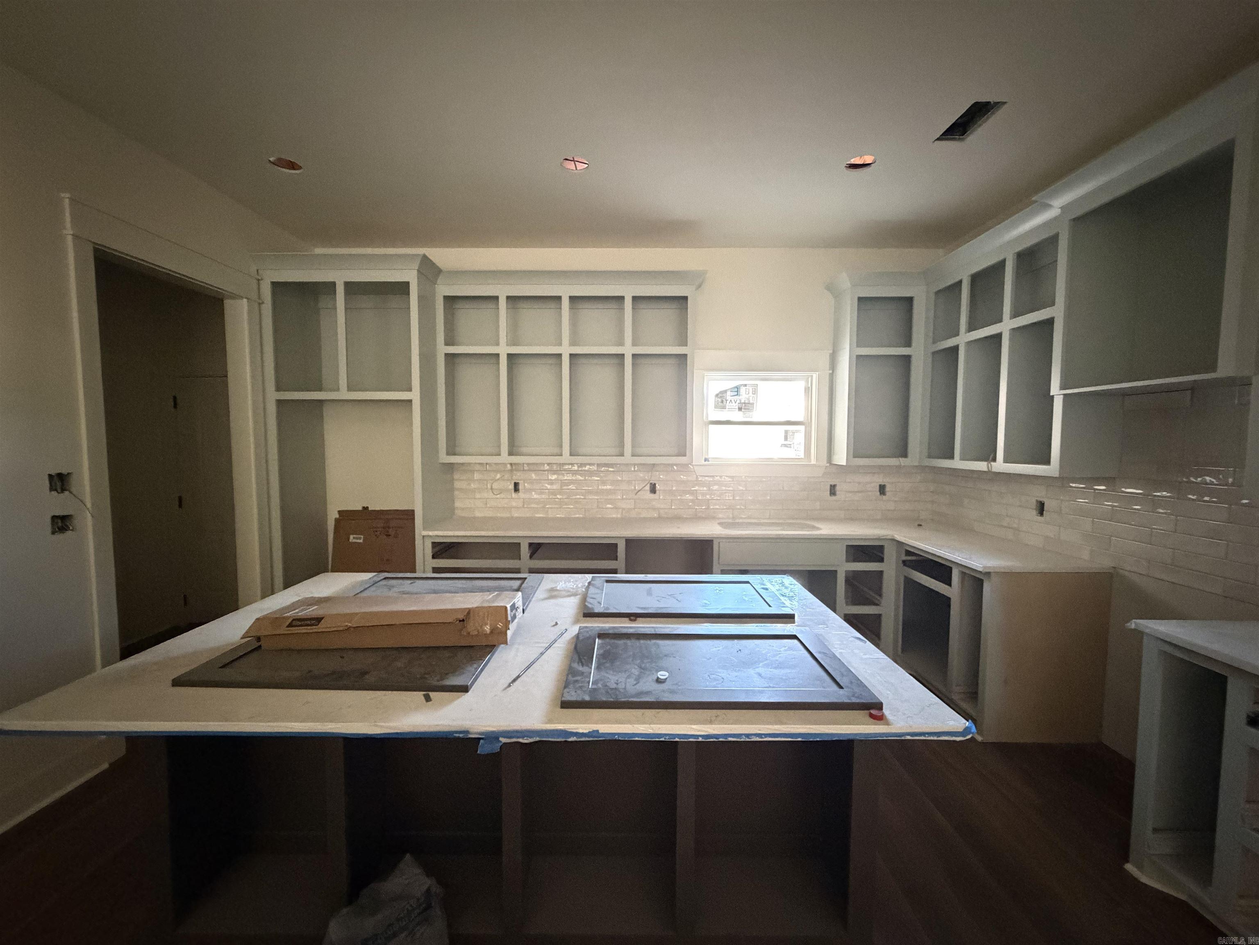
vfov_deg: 85.7
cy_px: 472
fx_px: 509
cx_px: 630
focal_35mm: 14
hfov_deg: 102.1
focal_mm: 2.22
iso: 1250
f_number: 2.2
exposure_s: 1/60
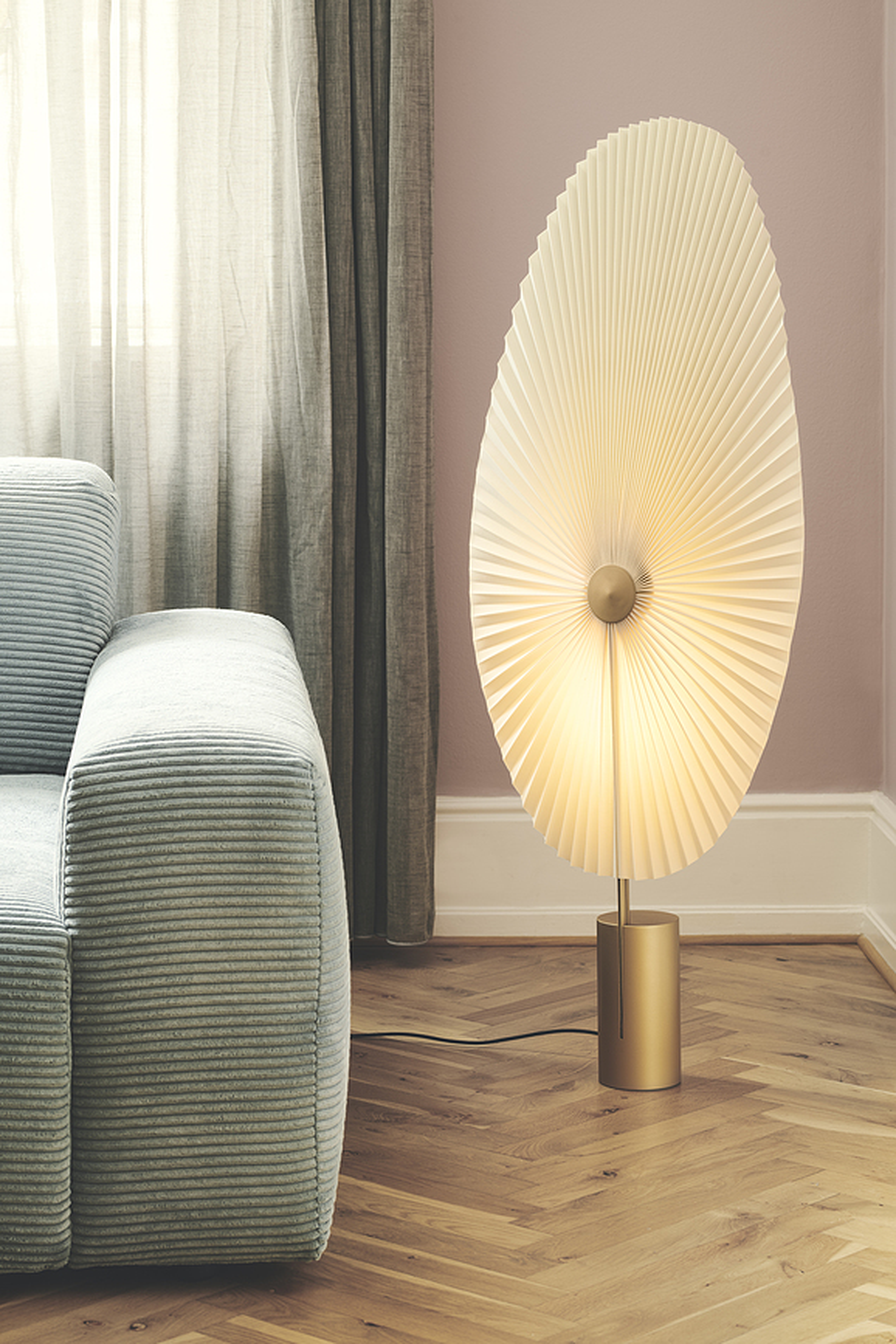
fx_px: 3173
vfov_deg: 23.9
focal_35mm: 85
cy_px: 672
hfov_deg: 16.1
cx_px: 448
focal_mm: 85
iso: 100
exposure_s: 4
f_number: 8
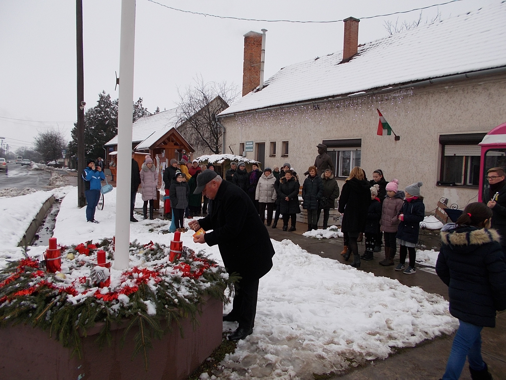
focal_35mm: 26
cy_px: 190
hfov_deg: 67.3
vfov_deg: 53.1
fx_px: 380
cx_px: 253
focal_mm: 4.6
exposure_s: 1/160
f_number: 3.2
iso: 80
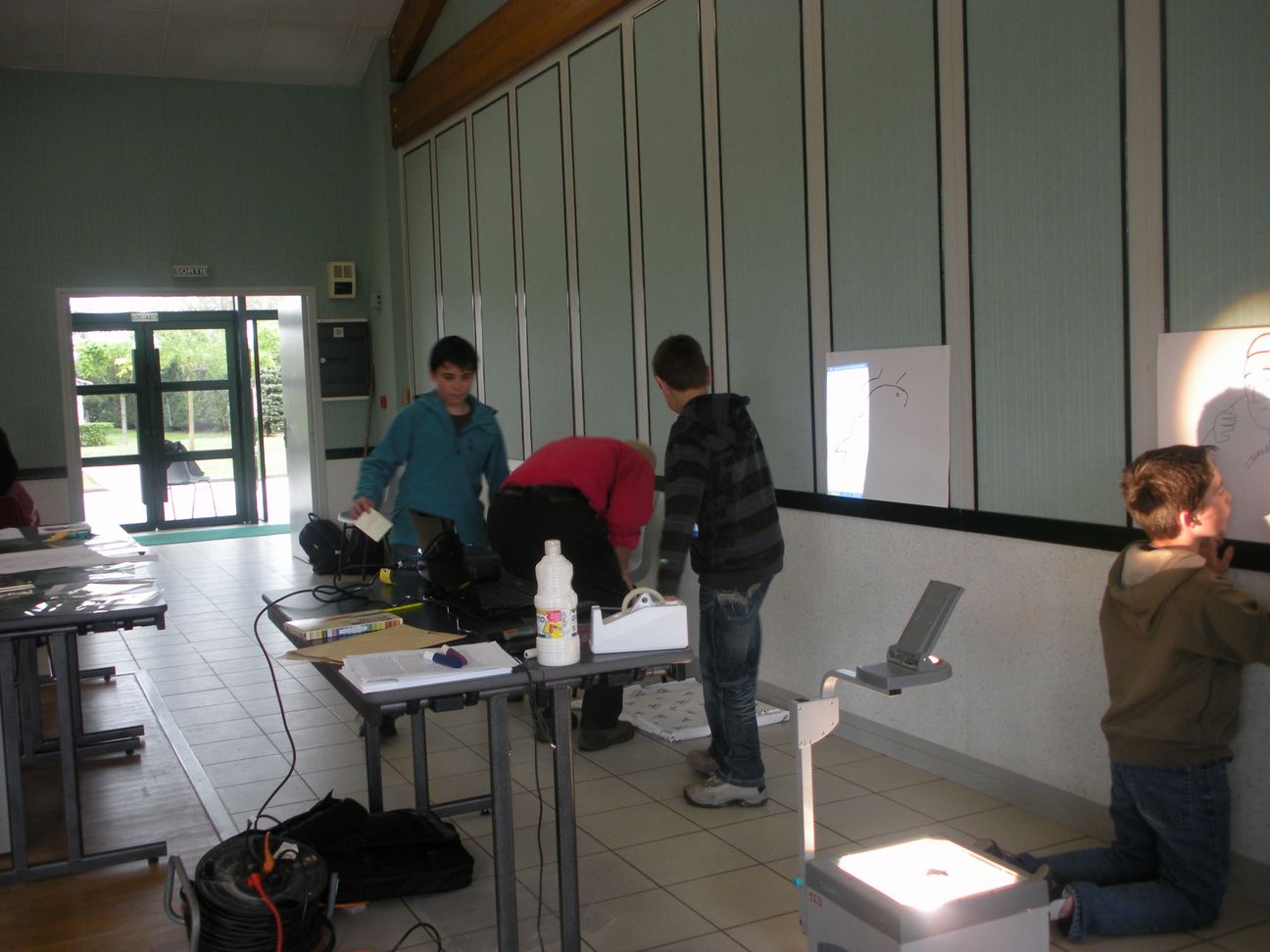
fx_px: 1284
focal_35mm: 35
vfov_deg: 40.7
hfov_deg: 52.6
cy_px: 476
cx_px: 635
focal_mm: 6.3
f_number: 3.5
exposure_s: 1/51.6
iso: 121
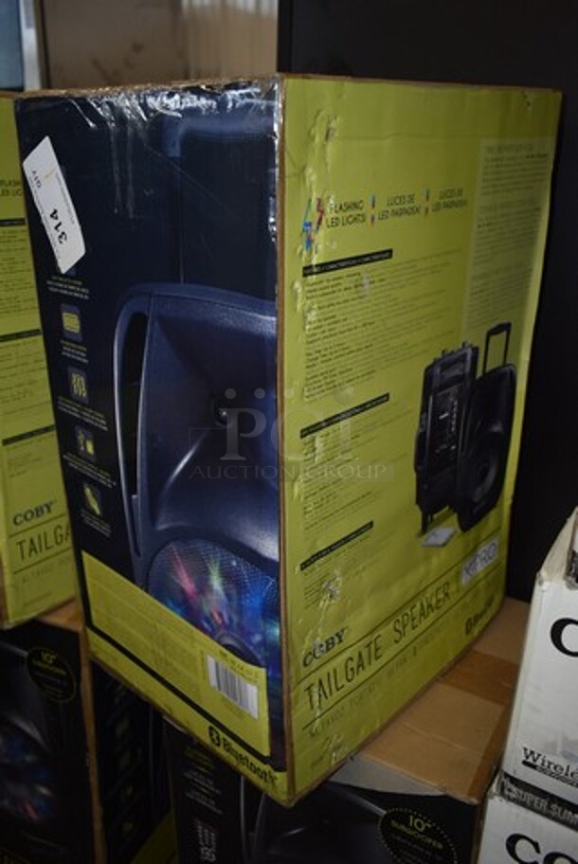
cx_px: 289
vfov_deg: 59.4
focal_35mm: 32
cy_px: 432
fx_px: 757
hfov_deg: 41.8
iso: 500
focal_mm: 21
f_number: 3.8
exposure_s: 1/125
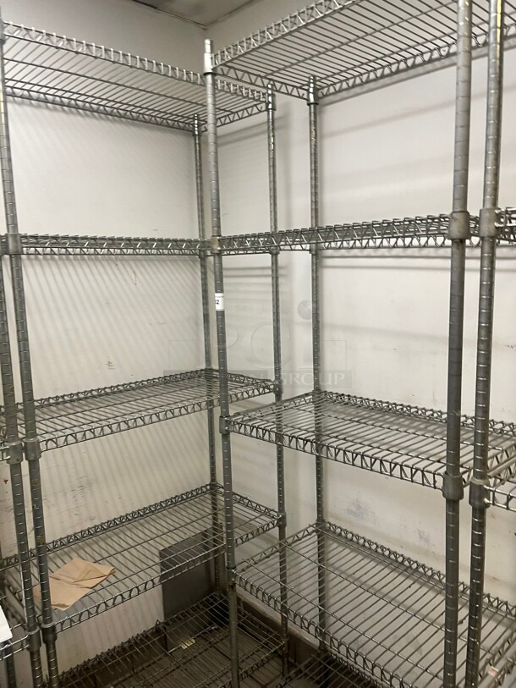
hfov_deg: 53.1
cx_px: 258
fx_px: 517
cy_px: 344
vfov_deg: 67.3
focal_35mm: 26
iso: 160
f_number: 1.6
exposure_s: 1/60
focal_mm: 5.1
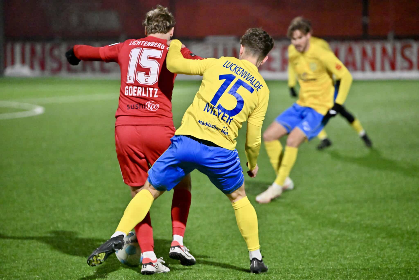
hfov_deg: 11.4
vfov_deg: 7.6
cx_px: 210
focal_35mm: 180
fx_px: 2095
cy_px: 140
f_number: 3.2
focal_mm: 180
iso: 10000
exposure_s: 1/1250
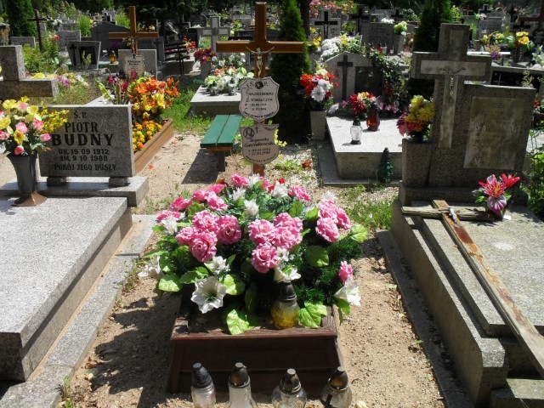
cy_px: 204
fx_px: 550
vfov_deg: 40.7
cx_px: 272
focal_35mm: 35
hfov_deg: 52.6
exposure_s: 1/180
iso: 100
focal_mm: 6.3
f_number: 8.4
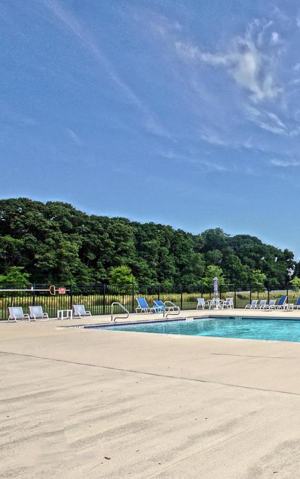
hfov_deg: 35.3
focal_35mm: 27
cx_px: 368
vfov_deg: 68.2
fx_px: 353
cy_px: 267
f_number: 8
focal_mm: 10
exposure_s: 1/320
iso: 100
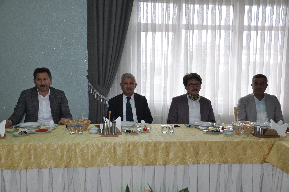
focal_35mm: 48
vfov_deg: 28.0
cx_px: 144
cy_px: 96
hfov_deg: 41.2
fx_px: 385
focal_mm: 32
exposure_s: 1/200
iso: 400
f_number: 4.2
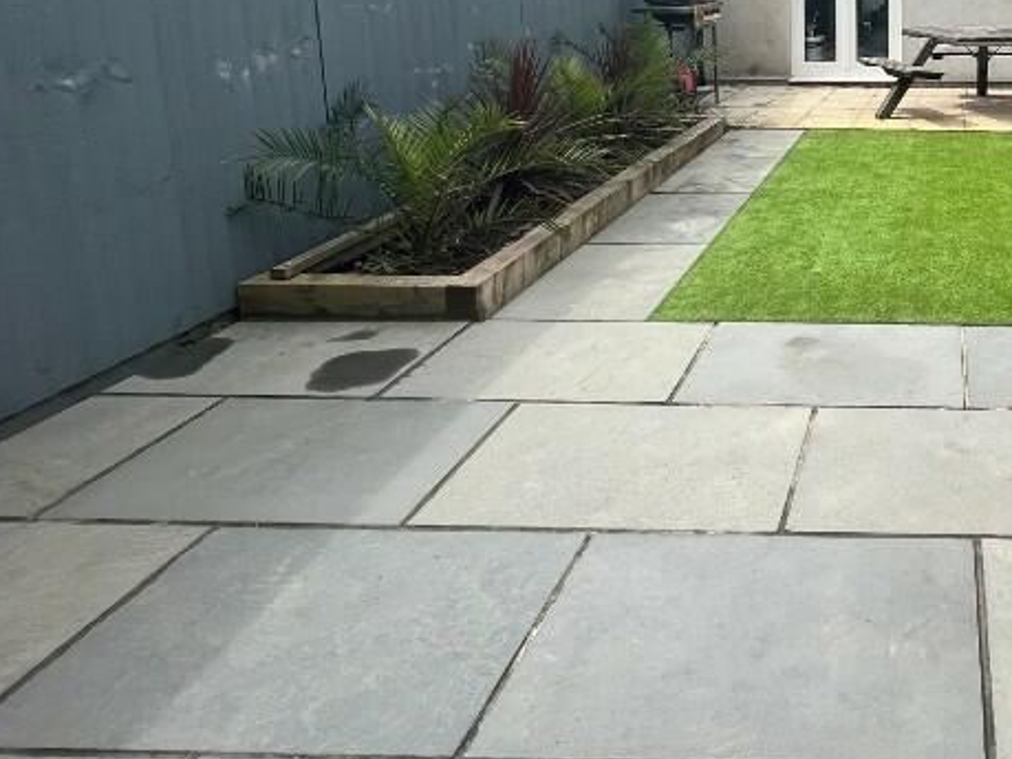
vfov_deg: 44.4
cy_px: 93
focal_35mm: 29
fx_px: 848
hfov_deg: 53.3
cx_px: 926
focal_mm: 1.57
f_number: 1.8
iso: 32
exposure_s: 1/1325
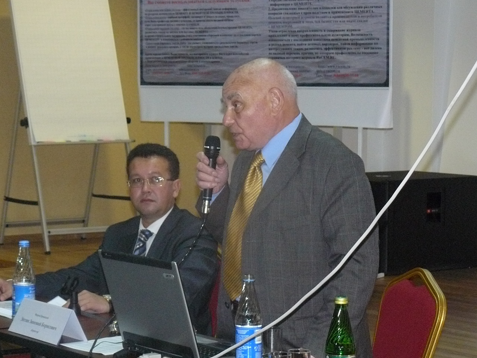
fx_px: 1571
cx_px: 238
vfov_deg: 13.0
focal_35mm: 114
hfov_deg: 17.3
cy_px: 179
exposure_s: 1/40
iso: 400
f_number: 3.2
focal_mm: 15.8
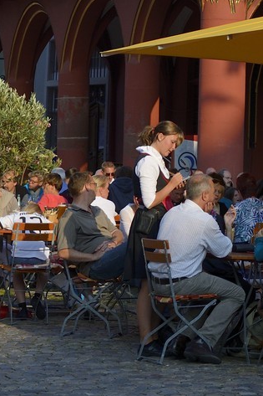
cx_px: 335
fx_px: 2040
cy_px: -243
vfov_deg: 10.6
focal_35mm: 186
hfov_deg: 7.3
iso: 200
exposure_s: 1/640
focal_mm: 55
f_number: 5.6
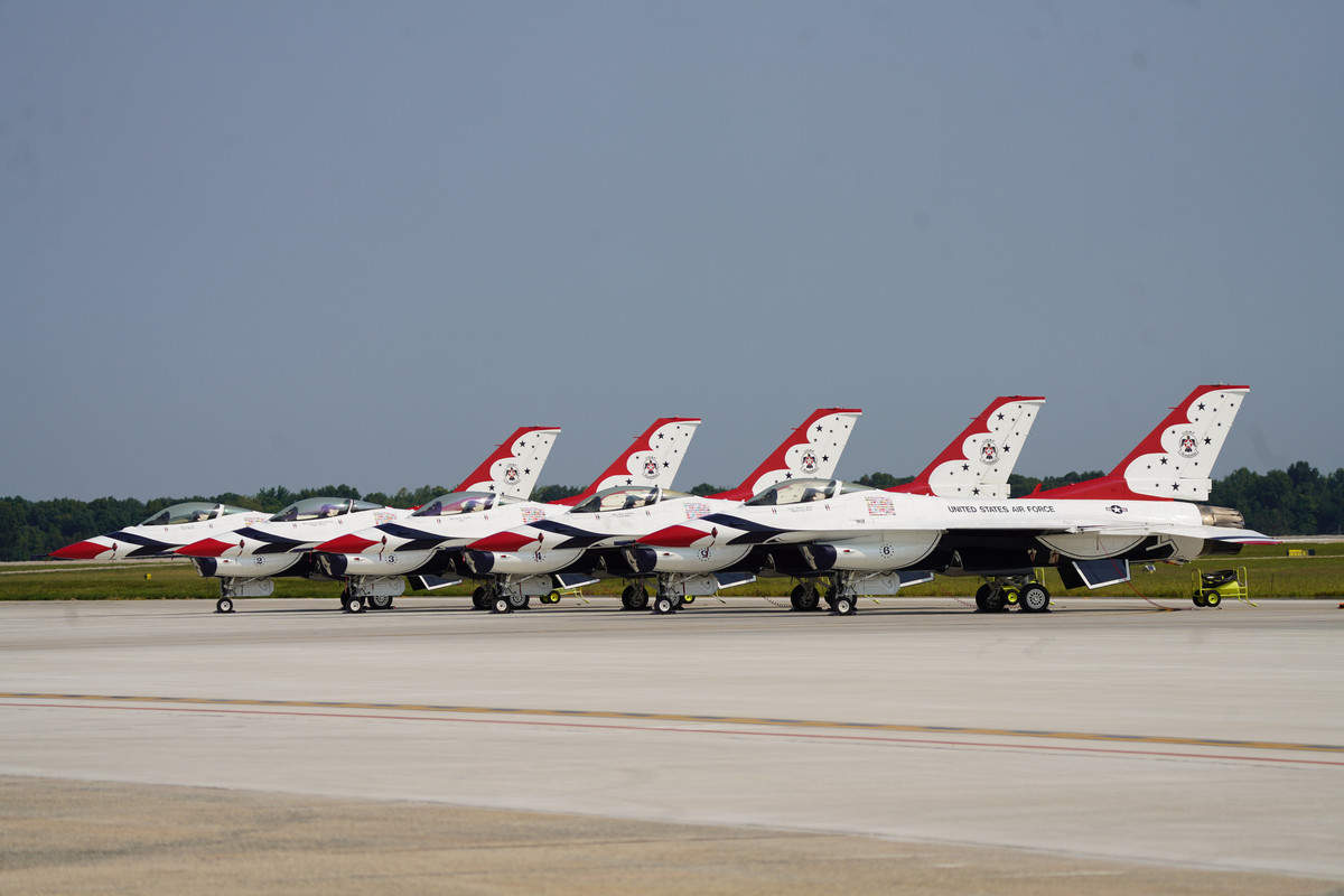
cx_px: 672
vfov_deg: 6.9
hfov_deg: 10.3
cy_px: 448
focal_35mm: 200
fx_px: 7466
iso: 100
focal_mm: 200
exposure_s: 1/1000
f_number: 5.6
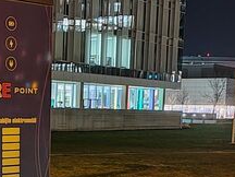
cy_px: 204
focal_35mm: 92
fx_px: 625
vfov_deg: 15.5
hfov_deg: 20.9
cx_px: 23
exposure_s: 1/16.7
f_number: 1.9
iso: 4493
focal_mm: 5.52
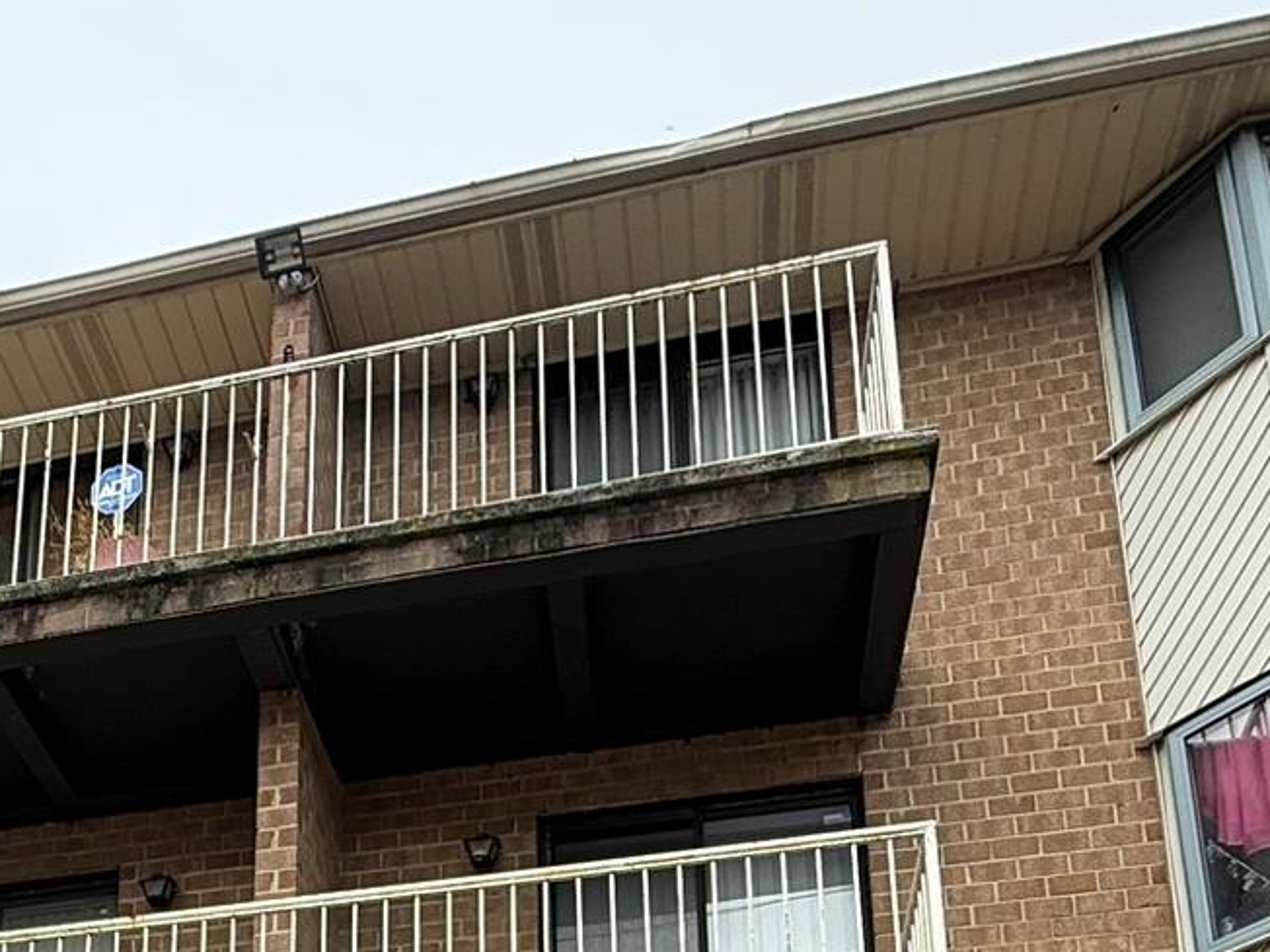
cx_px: 349
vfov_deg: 25.9
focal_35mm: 44
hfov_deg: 41.9
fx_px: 1614
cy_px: 1361
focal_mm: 2.22
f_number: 2.2
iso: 50
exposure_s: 1/433
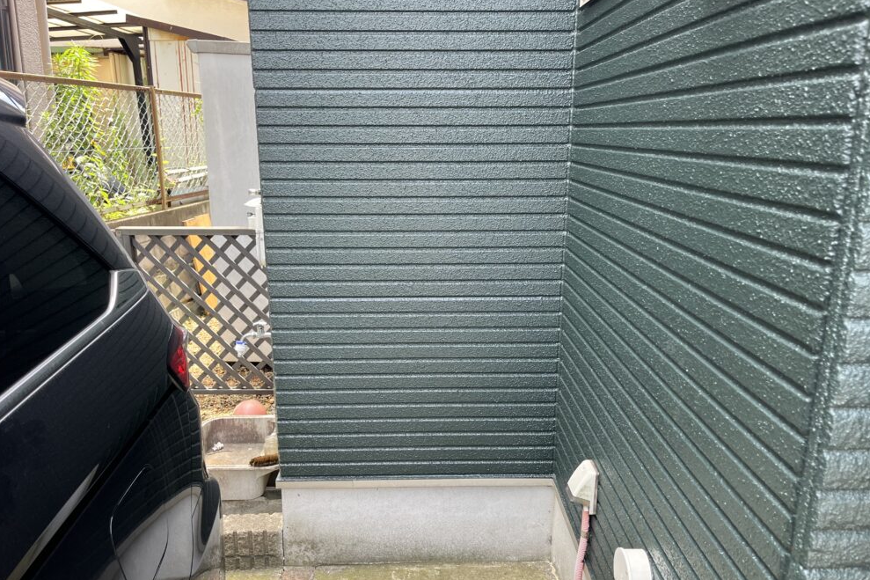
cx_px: 428
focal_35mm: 28
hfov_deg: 65.5
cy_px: 316
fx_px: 677
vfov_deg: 46.3
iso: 40
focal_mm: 5.1
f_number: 1.6
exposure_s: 1/122
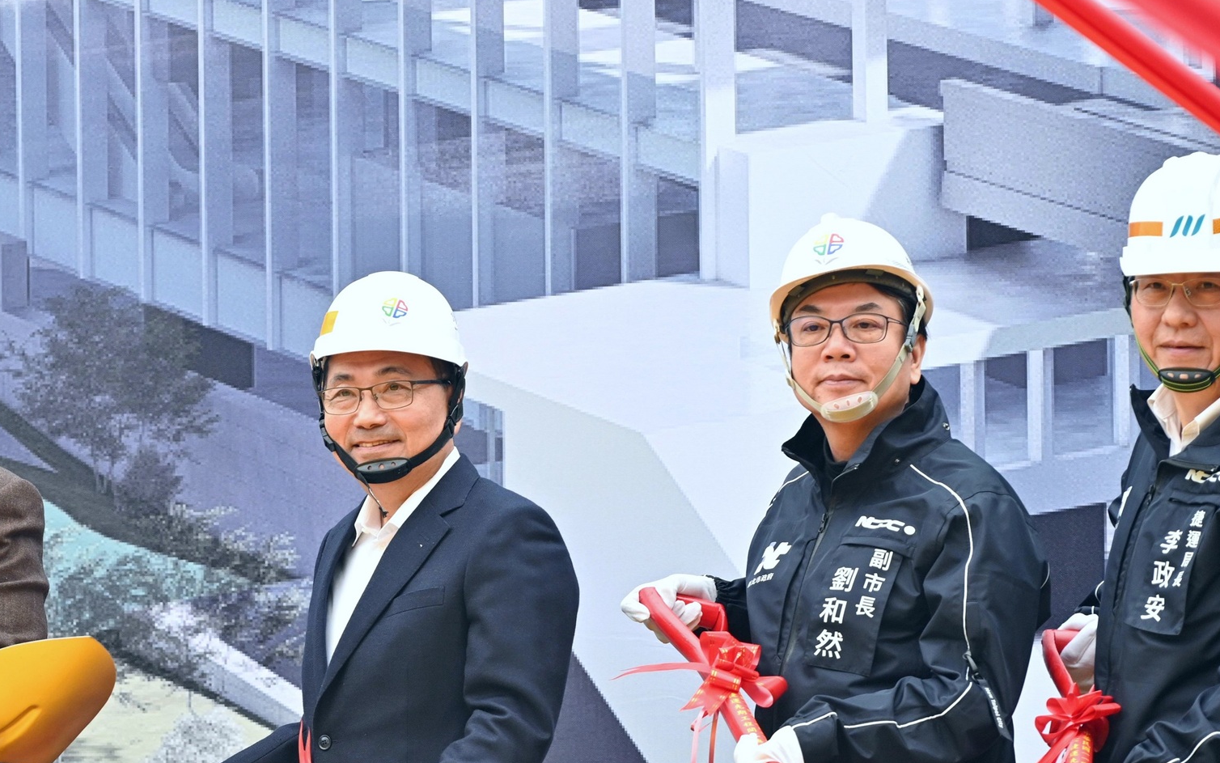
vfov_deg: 5.9
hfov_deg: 9.4
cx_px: 258
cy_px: 409
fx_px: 7416
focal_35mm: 223
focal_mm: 110
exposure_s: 1/200
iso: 400
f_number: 4
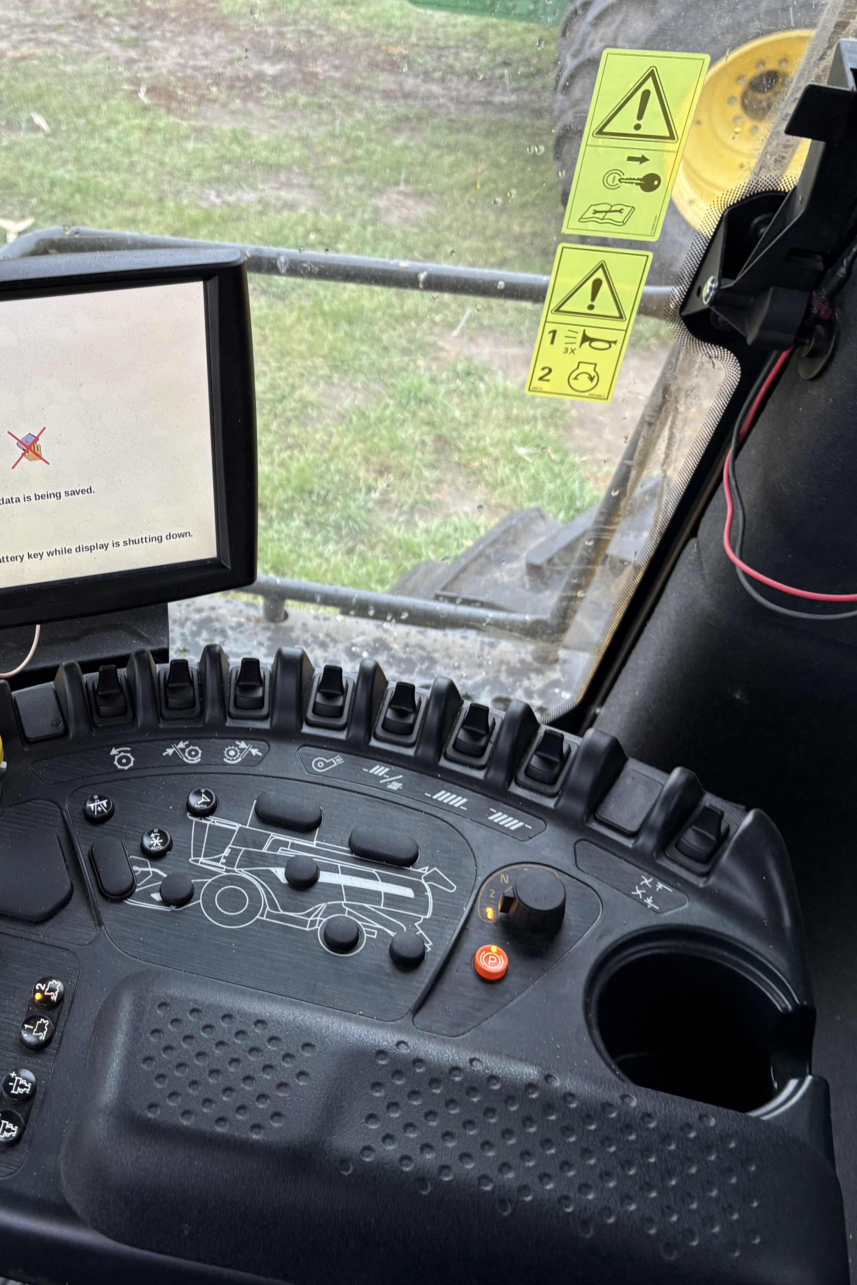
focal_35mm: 37
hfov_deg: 34.7
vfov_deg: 51.9
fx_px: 1321
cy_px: 644
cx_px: 158
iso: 125
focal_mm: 5.96
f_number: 1.6
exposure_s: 1/111
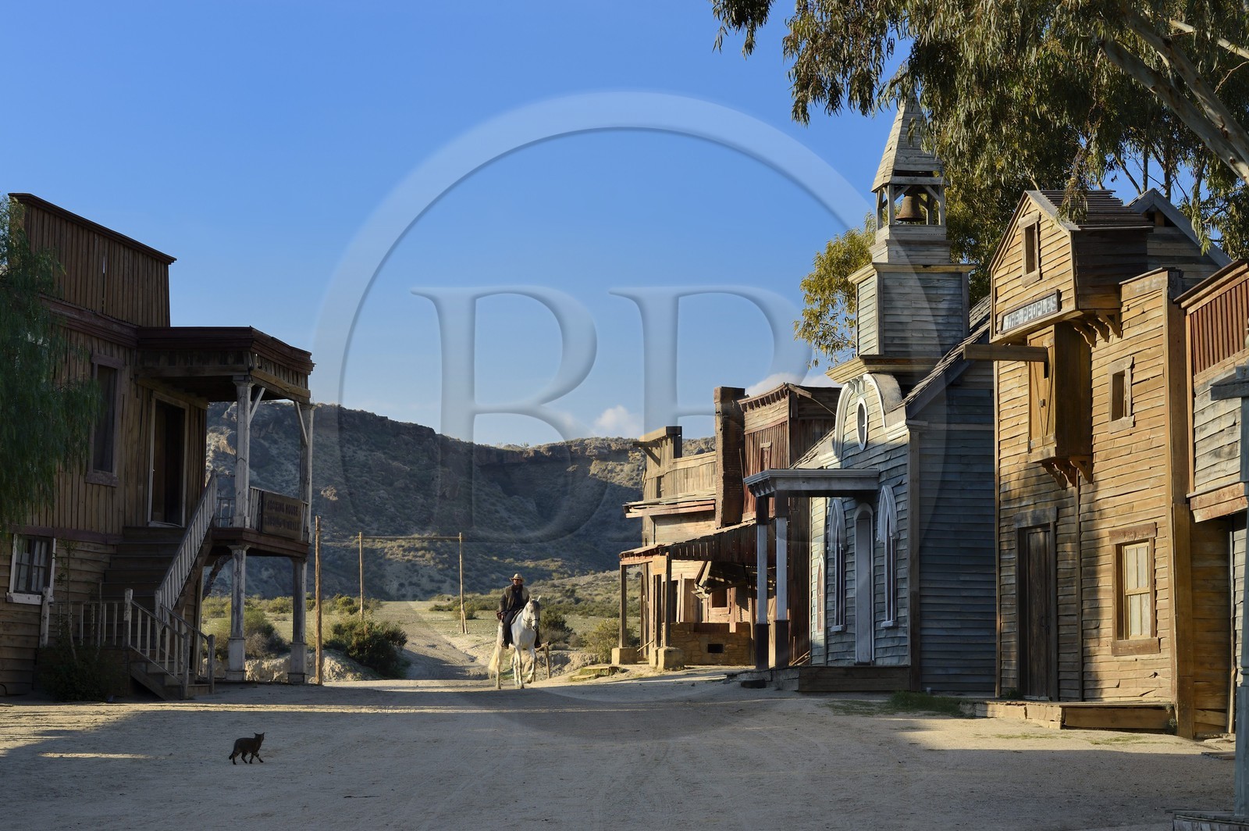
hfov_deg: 22.2
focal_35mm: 92
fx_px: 3189
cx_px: 624
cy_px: 416
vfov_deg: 14.8
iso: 200
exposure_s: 1/320
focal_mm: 92
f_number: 9
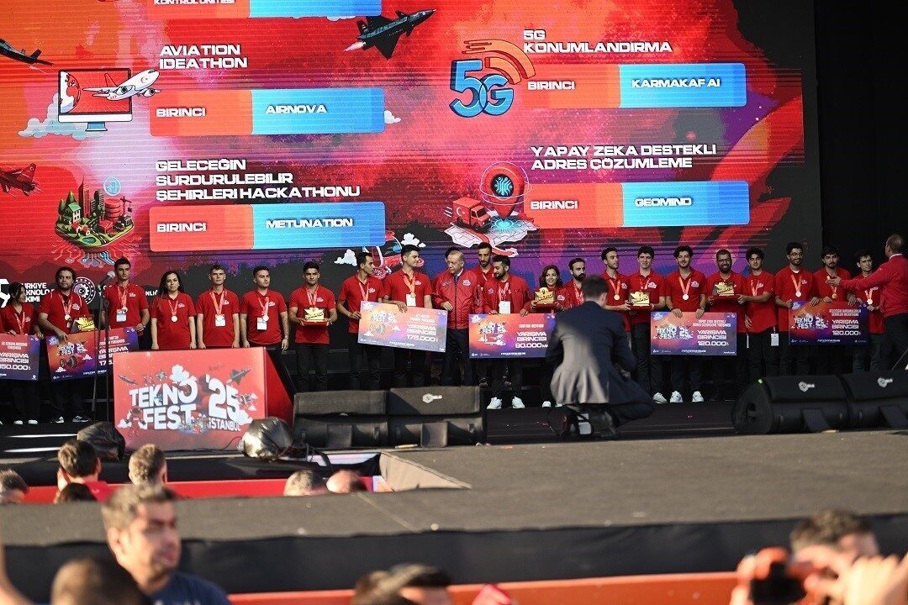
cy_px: 302
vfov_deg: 16.1
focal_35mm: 85
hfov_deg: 23.9
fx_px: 2144
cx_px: 454
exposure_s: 1/2000
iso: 800
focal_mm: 85
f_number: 2.8
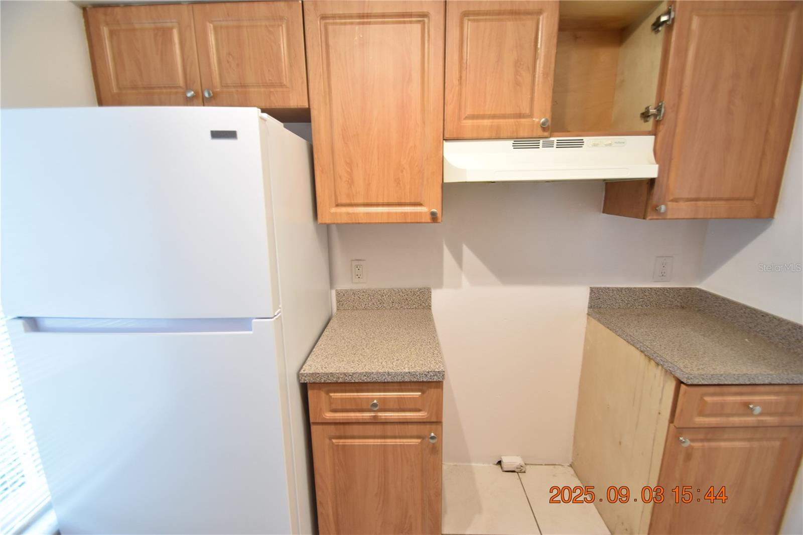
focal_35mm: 15
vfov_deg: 77.3
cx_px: 402
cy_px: 268
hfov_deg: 100.4
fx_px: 334
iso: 800
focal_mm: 10
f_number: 3.5
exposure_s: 1/45
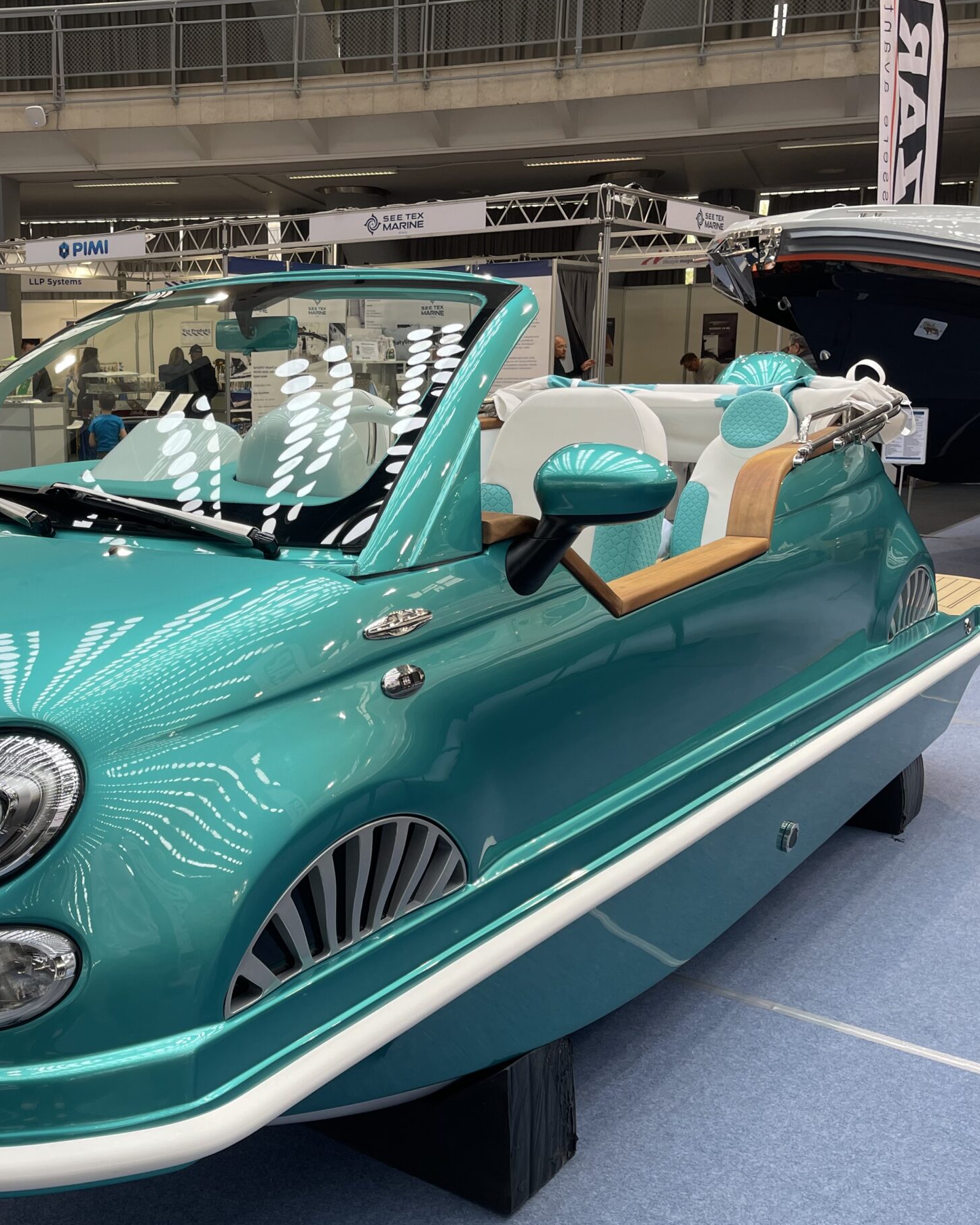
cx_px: 269
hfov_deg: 40.2
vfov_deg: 50.3
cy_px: 645
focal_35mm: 36
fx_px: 1305
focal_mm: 5.1
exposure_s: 1/100
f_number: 1.6
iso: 40
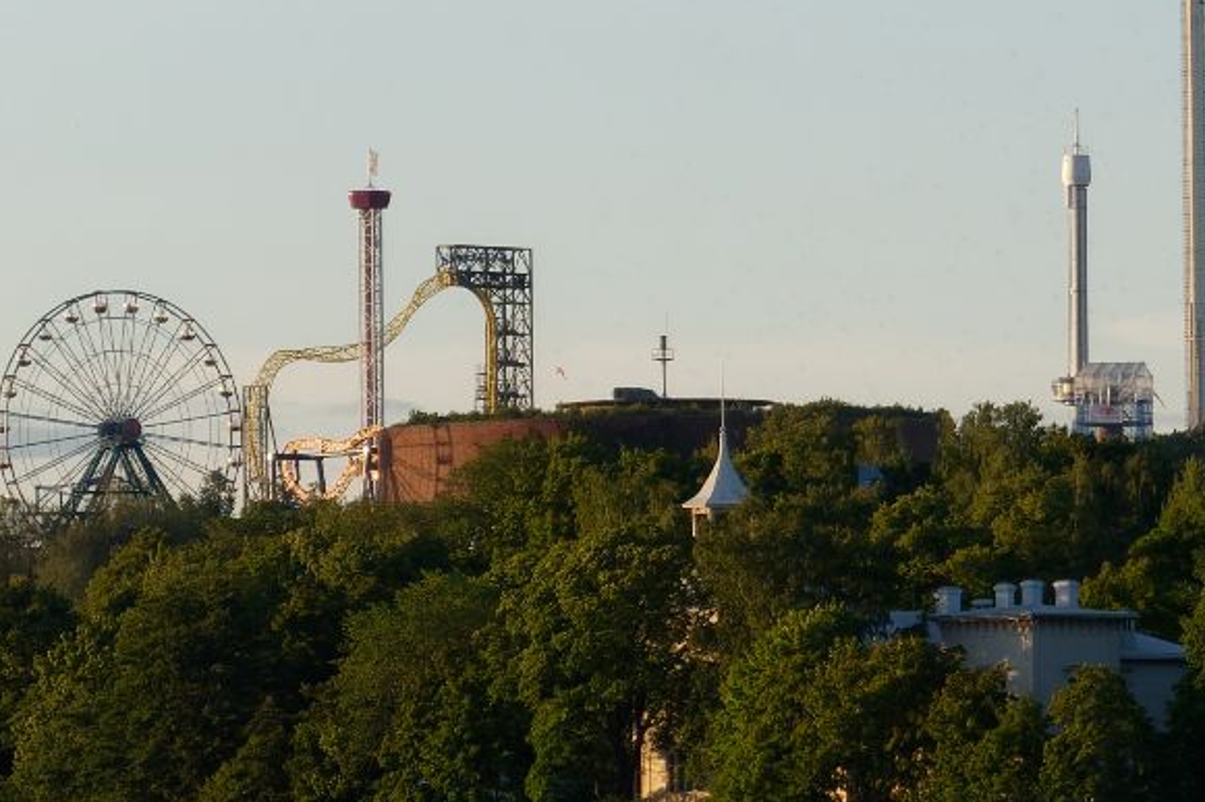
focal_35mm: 335
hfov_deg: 6.1
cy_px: 432
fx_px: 11209
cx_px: 149
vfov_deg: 4.1
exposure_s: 1/400
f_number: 4
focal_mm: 34.6
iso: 125
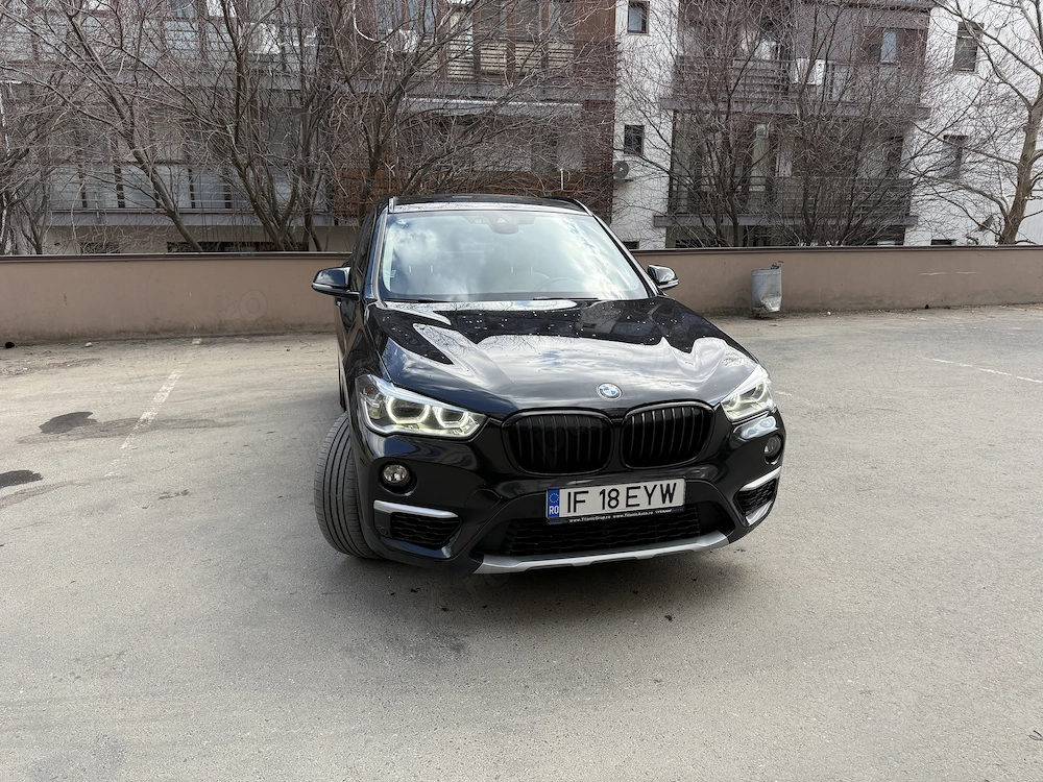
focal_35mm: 24
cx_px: 522
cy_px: 391
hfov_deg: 71.6
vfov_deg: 56.8
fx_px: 723
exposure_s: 1/1106
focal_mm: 6.76
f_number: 1.78
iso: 100
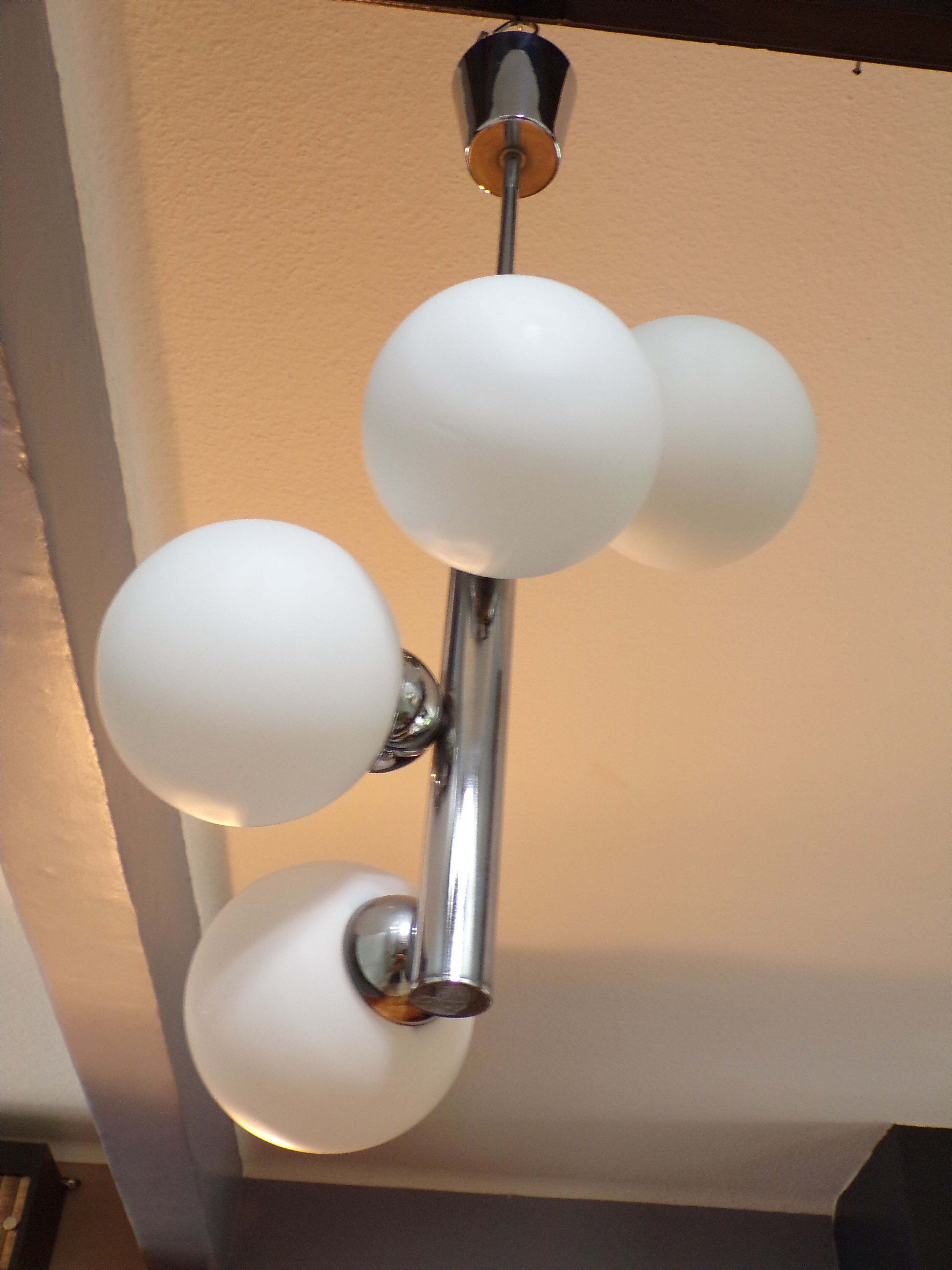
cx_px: 476
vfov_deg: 50.1
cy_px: 635
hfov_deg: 38.7
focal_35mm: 37
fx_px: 1357
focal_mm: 6.6
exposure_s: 1/17
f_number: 3.3
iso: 216
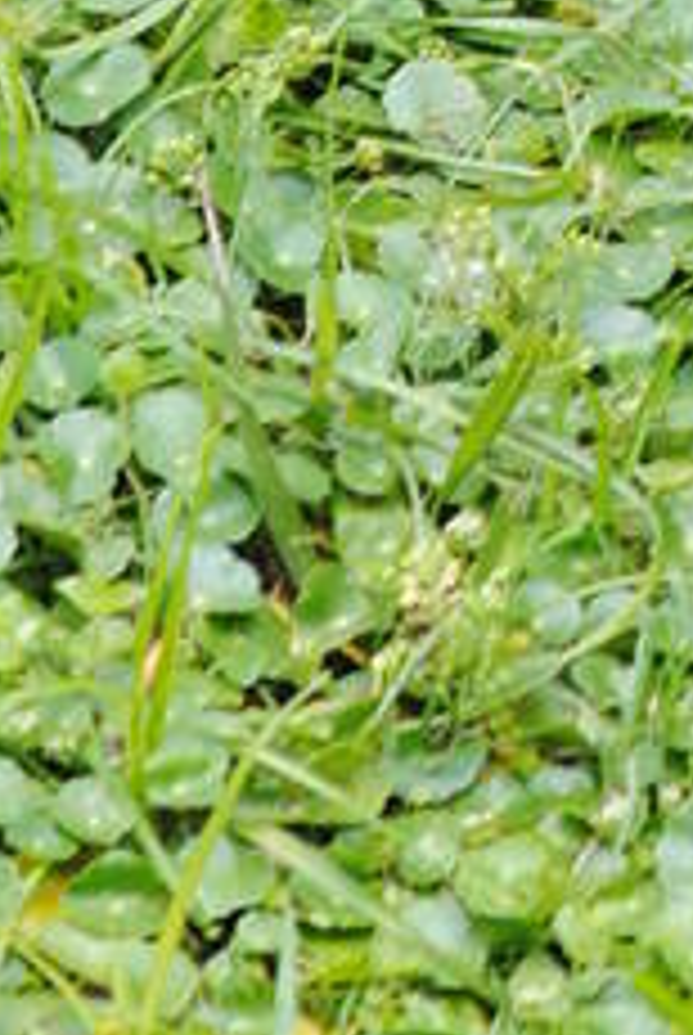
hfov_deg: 1.1
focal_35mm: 1253
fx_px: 36069
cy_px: -1377
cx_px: 1928
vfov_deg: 1.6
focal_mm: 120
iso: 250
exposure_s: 1/125
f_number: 4.8
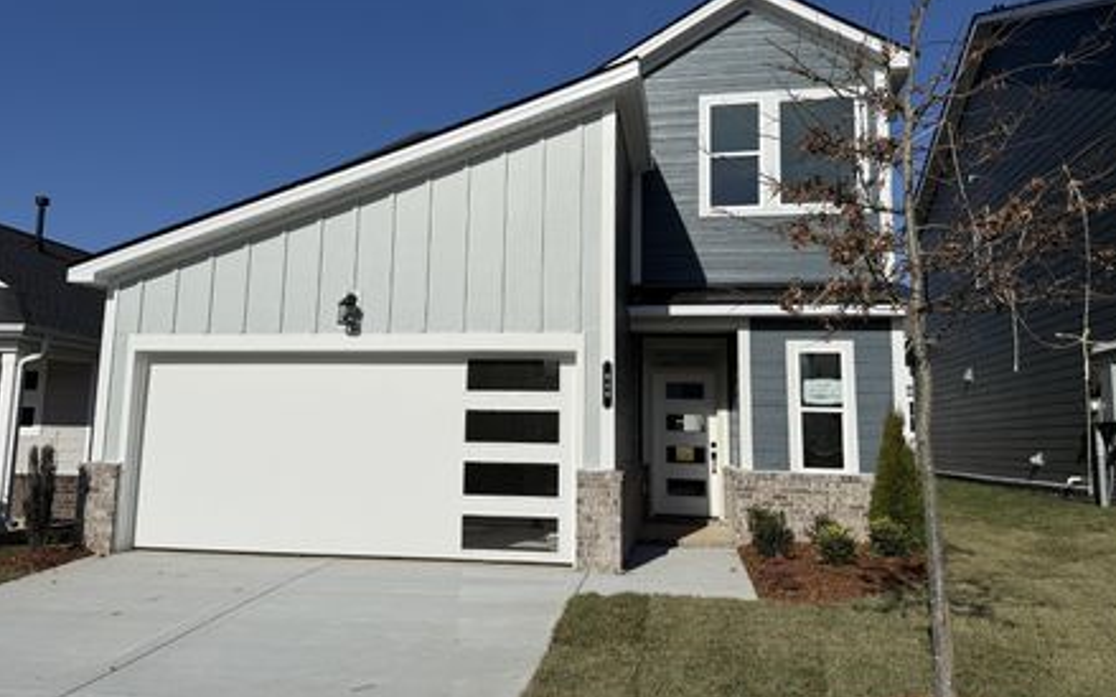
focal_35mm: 29
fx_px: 882
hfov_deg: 64.6
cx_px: 529
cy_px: 301
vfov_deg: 43.0
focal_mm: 6.76
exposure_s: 1/14286
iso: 64
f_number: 1.78
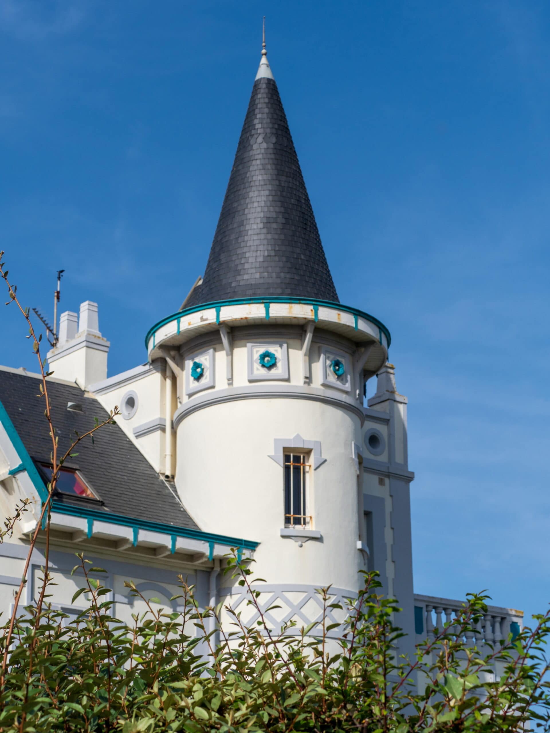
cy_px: 366
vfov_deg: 24.4
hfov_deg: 18.4
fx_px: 1695
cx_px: 275
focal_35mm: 80
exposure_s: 1/1600
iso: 200
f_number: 5.6
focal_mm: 40
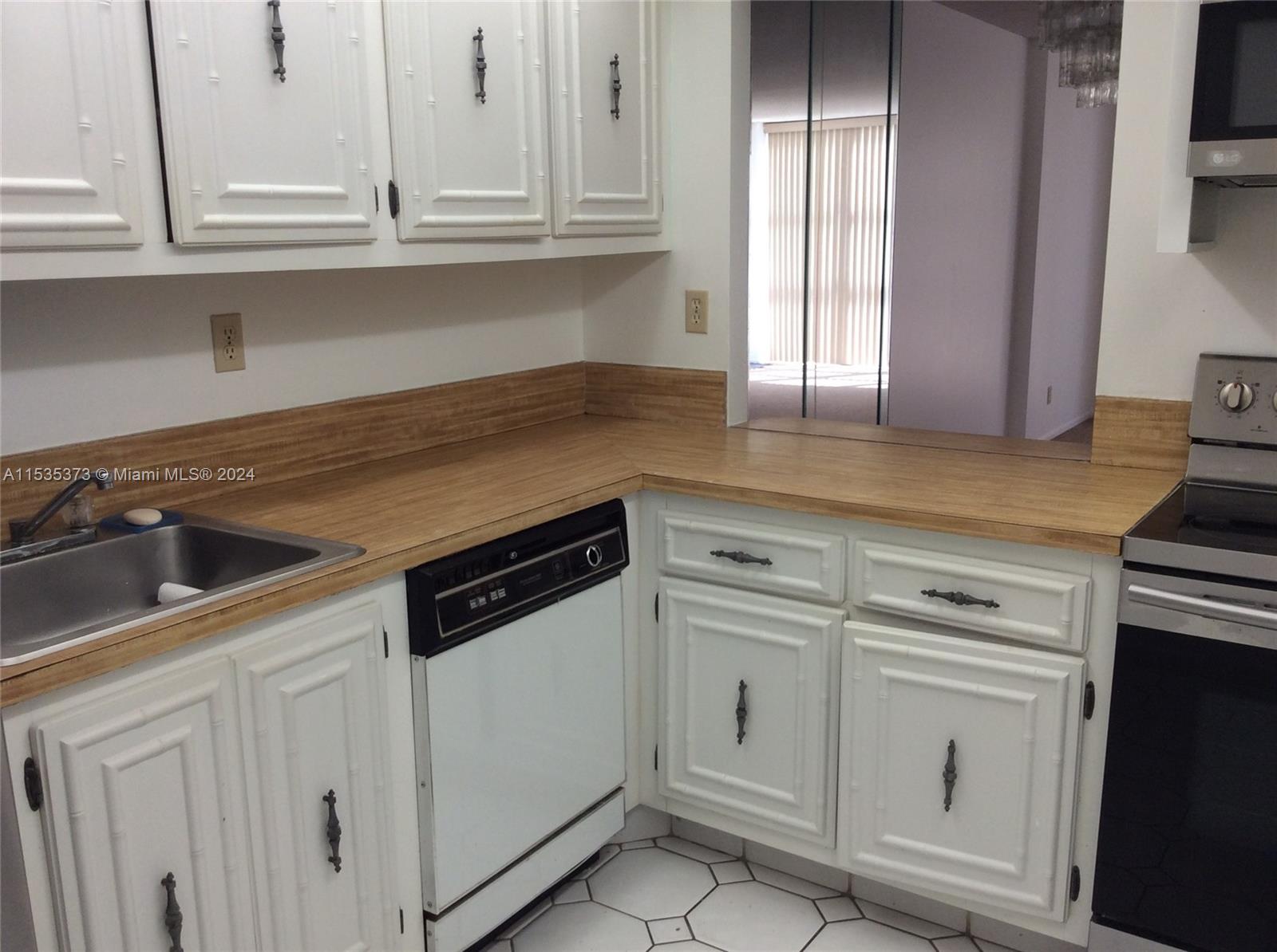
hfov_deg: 56.9
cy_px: 476
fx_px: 1178
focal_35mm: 32
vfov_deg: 44.0
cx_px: 638
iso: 32
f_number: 2.4
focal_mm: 3.3
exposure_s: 1/30
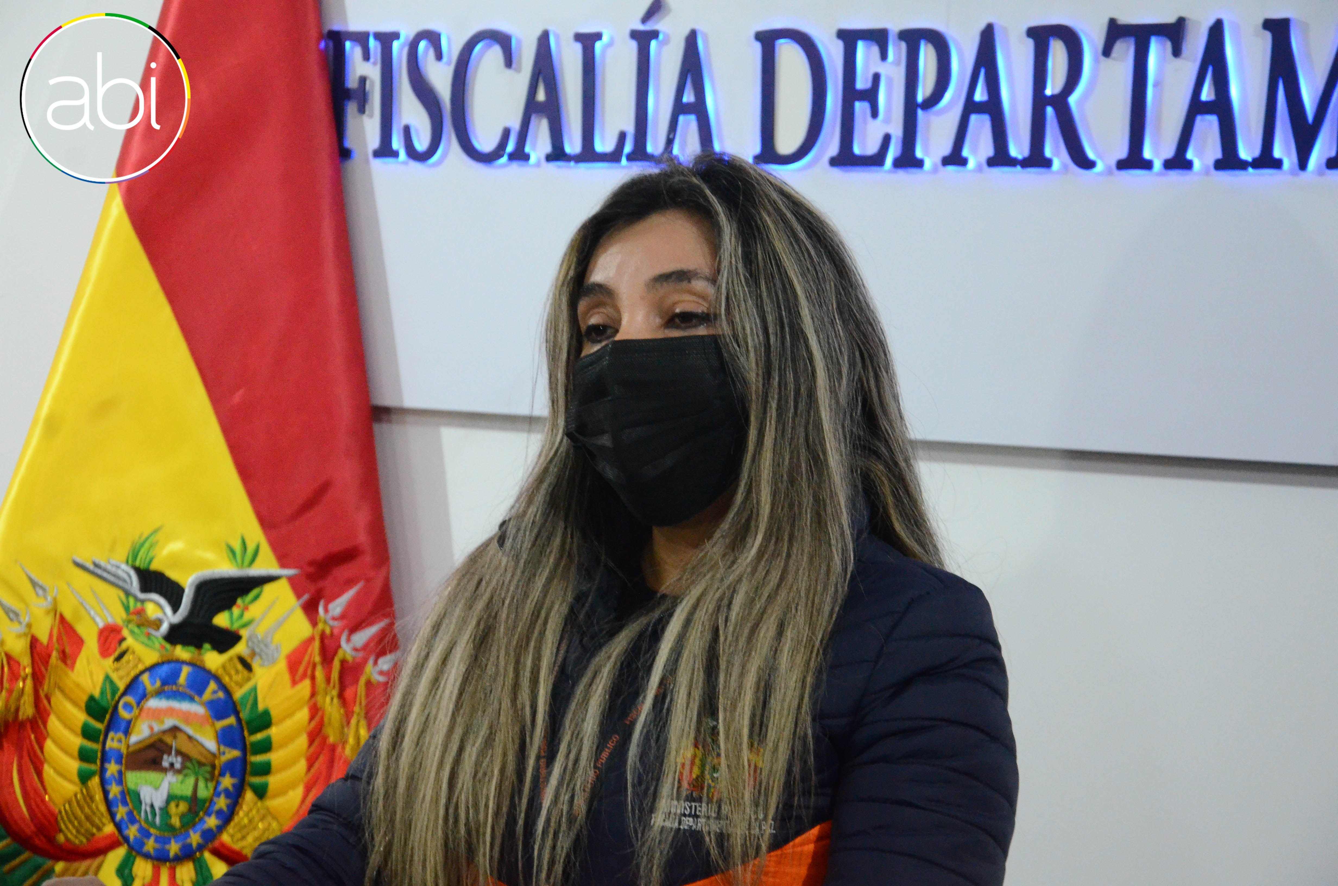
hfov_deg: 19.5
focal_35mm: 105
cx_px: 669
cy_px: 443
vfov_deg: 13.0
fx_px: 3894
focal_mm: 70
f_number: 5.6
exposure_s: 1/100
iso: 4000
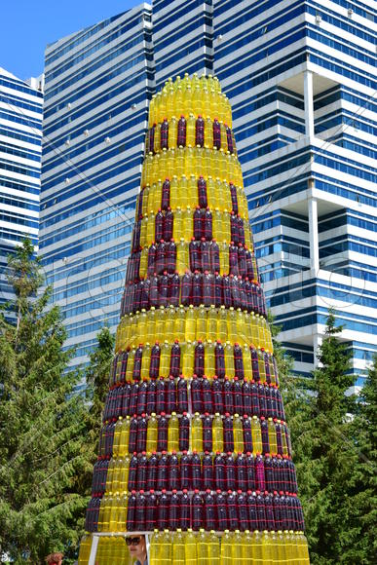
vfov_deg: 31.9
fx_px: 989
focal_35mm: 63
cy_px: 282
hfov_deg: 21.6
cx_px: 188
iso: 100
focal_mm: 42
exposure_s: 1/160
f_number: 9
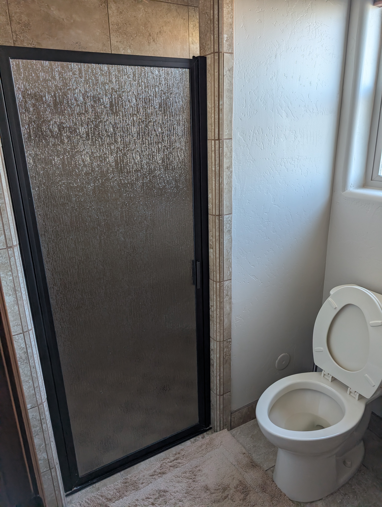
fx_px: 352
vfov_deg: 71.5
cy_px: 254
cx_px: 191
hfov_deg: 56.9
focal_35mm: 24
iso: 108
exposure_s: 1/69.6
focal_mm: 6.9
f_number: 1.68
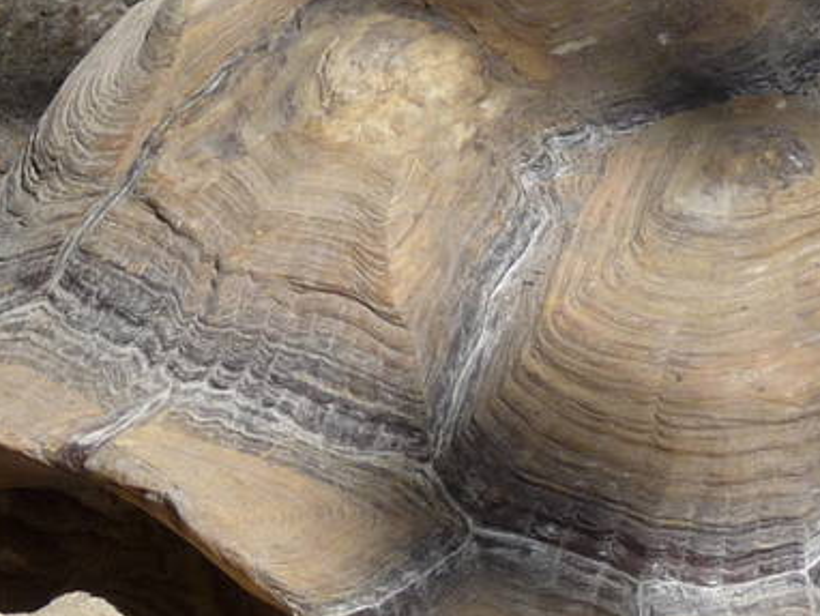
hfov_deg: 3.7
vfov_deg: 2.8
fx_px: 12705
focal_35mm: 536
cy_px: 468
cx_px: 494
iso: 100
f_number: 4.7
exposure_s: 1/640
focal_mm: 21.8
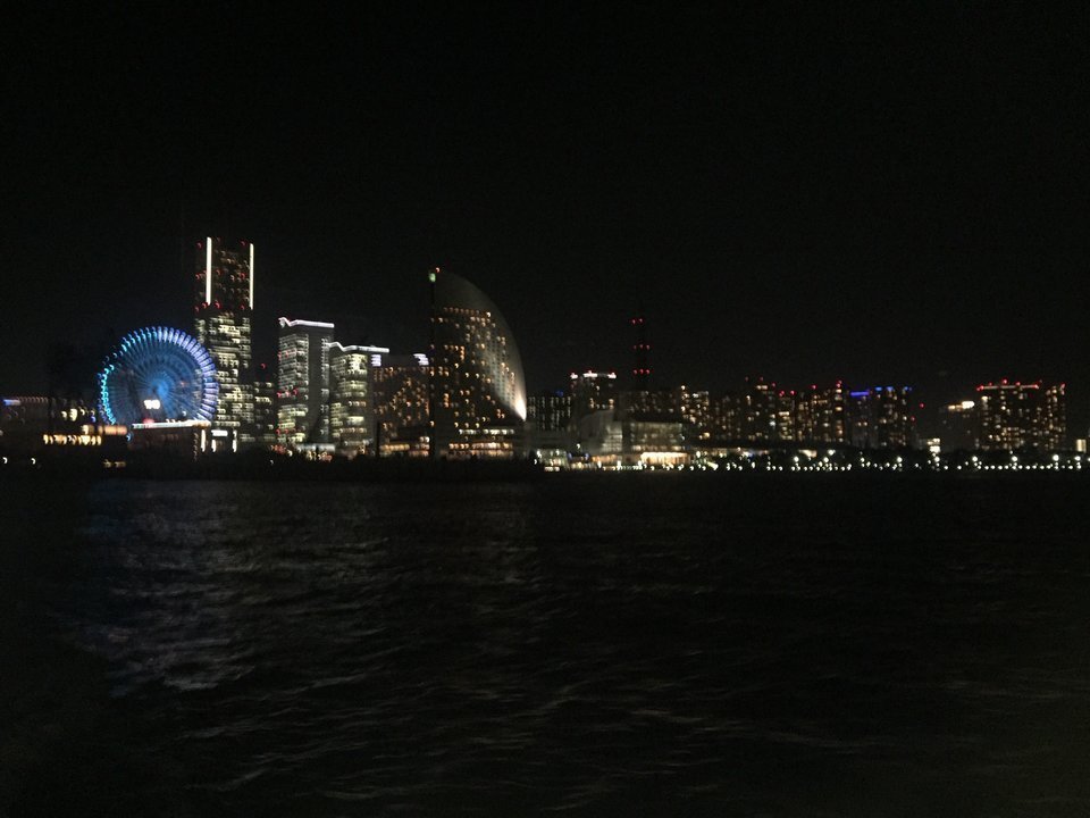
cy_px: 409
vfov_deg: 48.2
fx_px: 913
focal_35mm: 29
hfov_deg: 61.7
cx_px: 545
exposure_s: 1/16
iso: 320
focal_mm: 4.15
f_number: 2.2
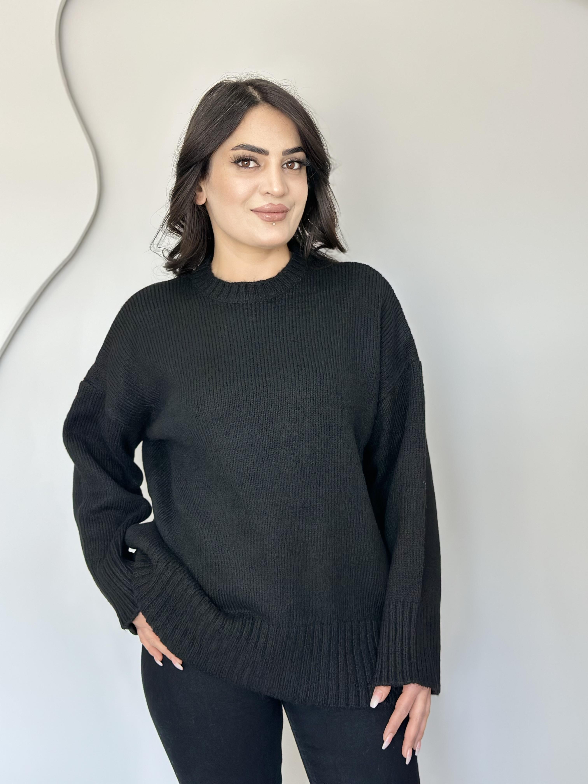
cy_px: 392
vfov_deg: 39.7
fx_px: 1087
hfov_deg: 30.3
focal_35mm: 48
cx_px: 294
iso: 125
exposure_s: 1/100
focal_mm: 6.86
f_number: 1.78
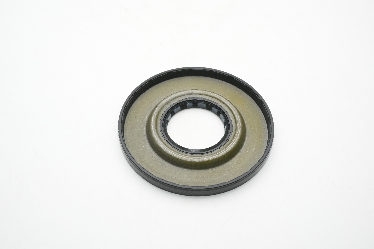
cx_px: 187
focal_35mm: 48
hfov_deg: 41.1
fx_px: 499
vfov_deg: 28.1
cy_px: 124
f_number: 11
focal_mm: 32
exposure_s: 1/160
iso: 2500
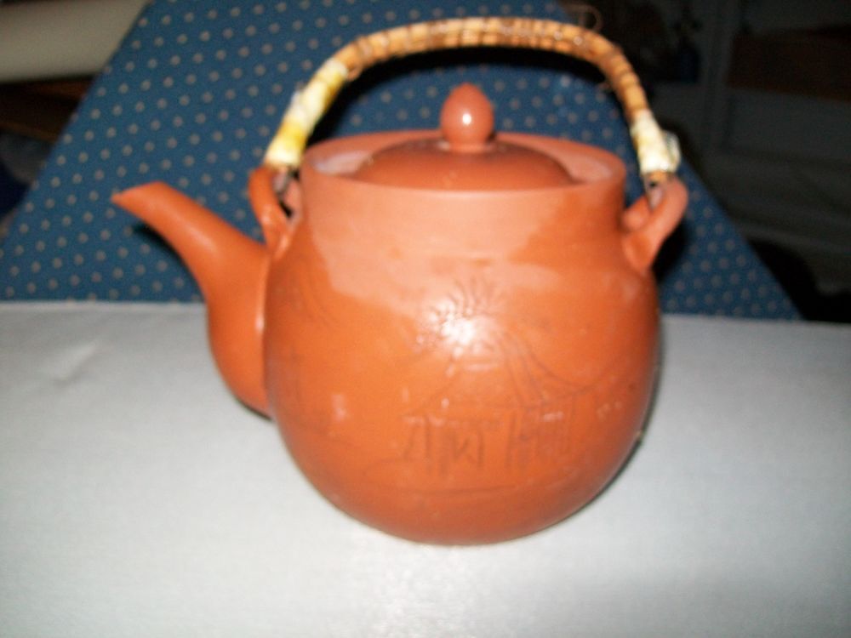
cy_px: 319
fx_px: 836
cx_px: 426
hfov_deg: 54.0
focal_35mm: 34
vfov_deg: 41.8
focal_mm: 6.1
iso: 160
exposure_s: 1/60
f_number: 2.7
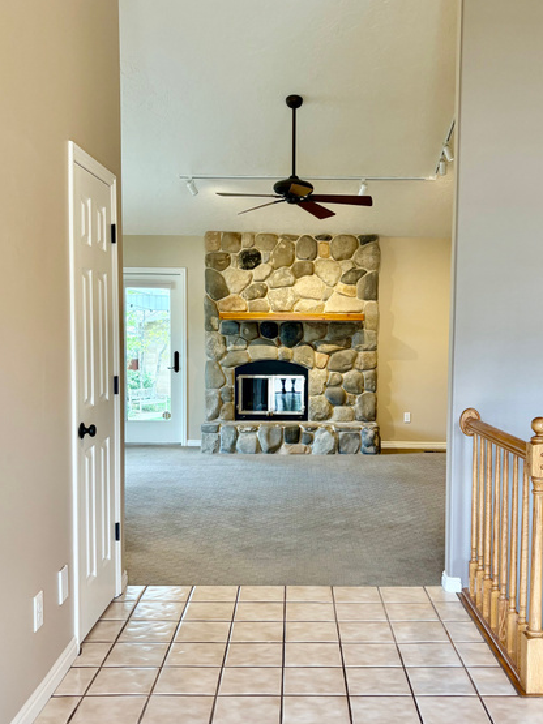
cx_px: 296
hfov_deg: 39.6
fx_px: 753
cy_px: 372
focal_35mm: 36
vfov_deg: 51.4
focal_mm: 5.96
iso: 100
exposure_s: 1/120
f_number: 1.6
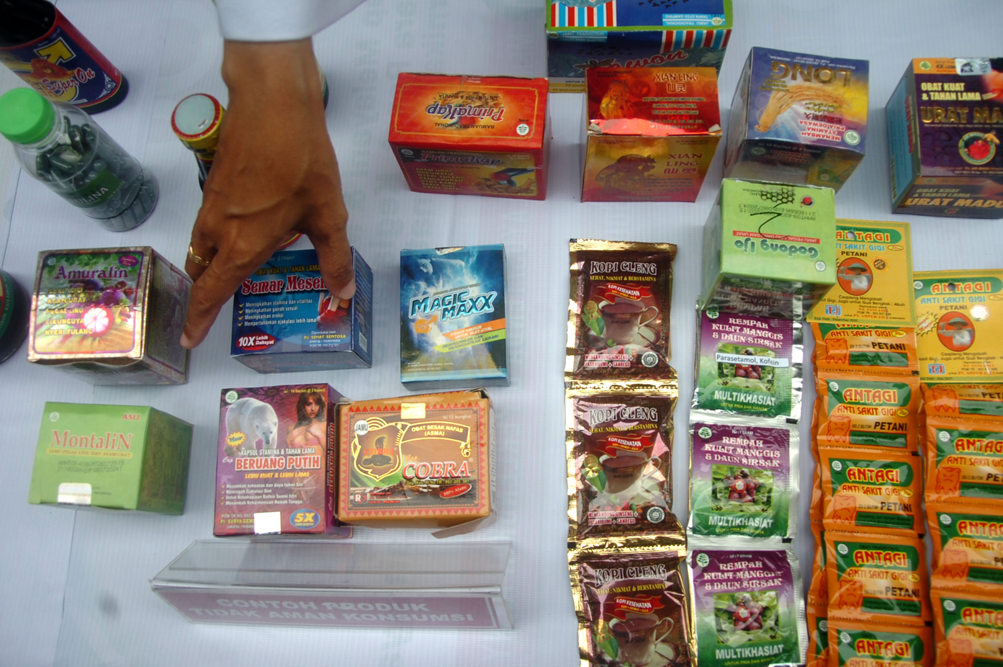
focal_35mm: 27
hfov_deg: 67.4
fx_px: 752
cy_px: 334
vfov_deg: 47.9
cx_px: 502
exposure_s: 1/400
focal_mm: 18
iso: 200
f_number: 3.5
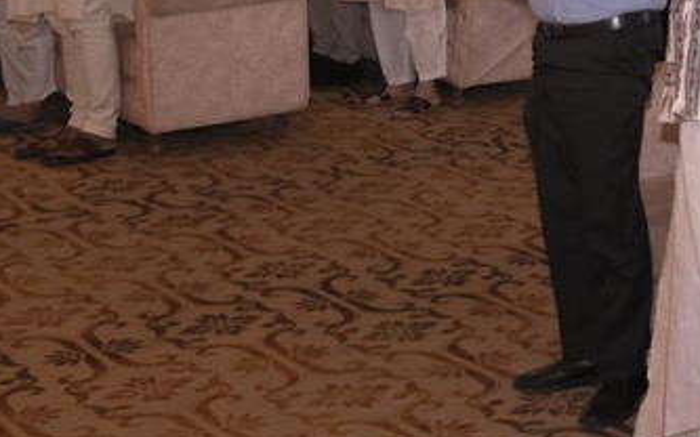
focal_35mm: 103
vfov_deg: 11.9
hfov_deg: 17.6
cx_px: 1120
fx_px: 1965
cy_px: -291
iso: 640
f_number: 4
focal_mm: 28
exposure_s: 1/200
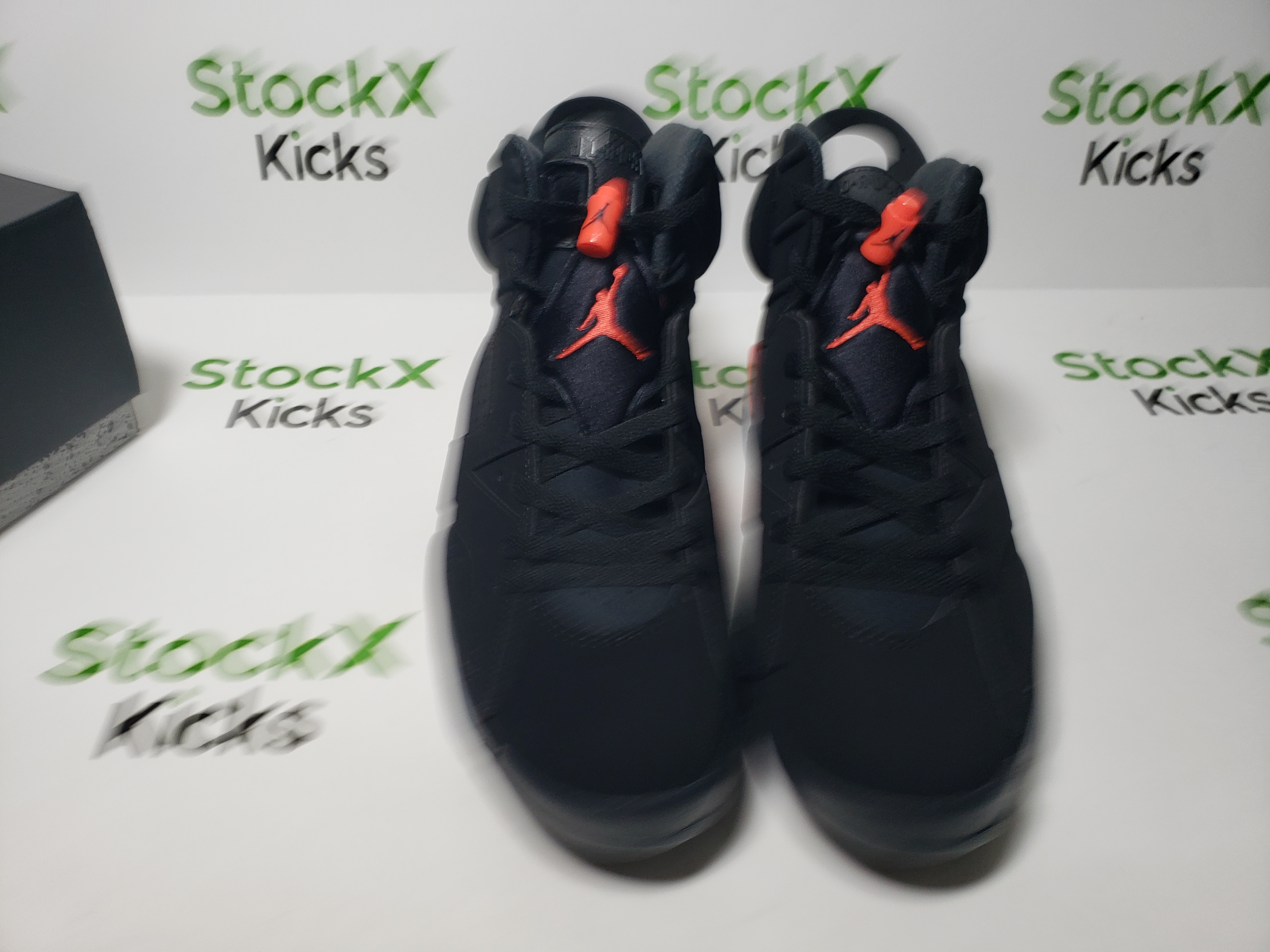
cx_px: 635
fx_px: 954
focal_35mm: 26
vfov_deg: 53.1
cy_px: 476
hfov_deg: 67.3
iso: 50
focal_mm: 4.3
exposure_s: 1/195
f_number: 2.4
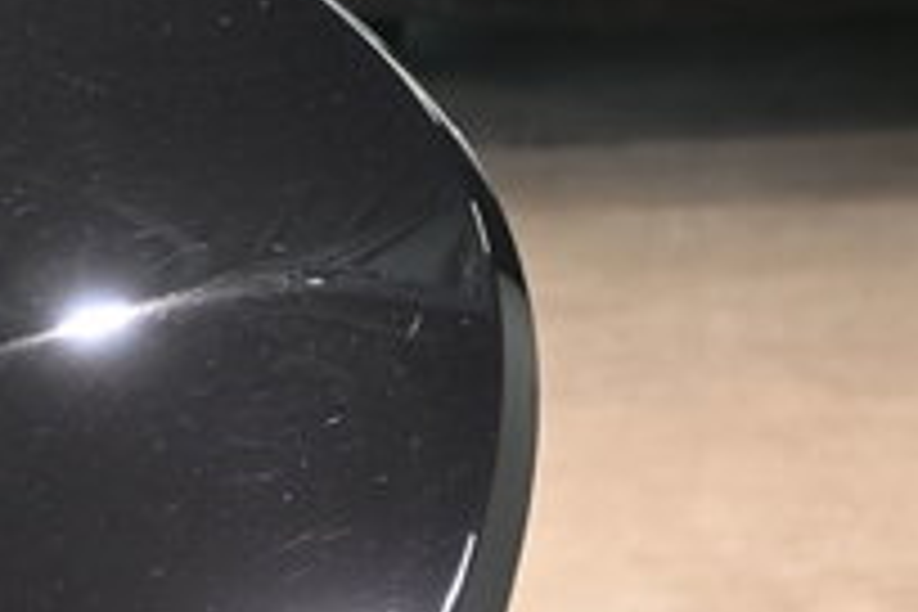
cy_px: 720
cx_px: -153
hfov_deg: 13.0
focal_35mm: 155
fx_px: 3951
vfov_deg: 8.8
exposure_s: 1/40
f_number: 4.5
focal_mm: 27.5
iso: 800
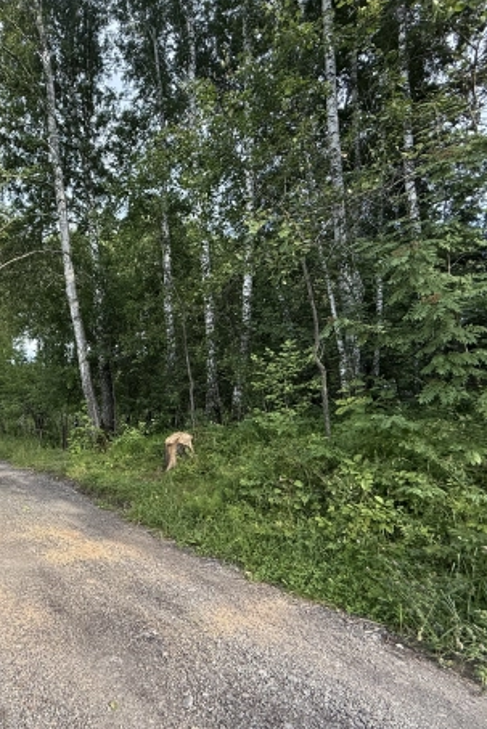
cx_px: 74
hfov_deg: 55.9
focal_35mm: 20
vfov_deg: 83.9
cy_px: 356
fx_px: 405
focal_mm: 2.22
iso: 64
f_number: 2.2
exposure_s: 1/448
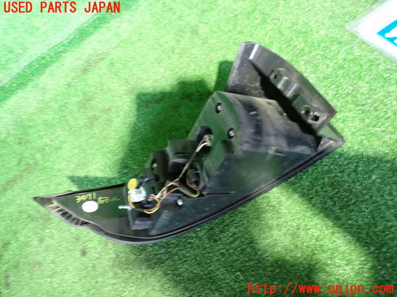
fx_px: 287
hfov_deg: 69.4
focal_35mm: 25
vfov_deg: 54.9
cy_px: 148
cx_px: 198
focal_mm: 4.5
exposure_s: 1/10
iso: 800
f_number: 2
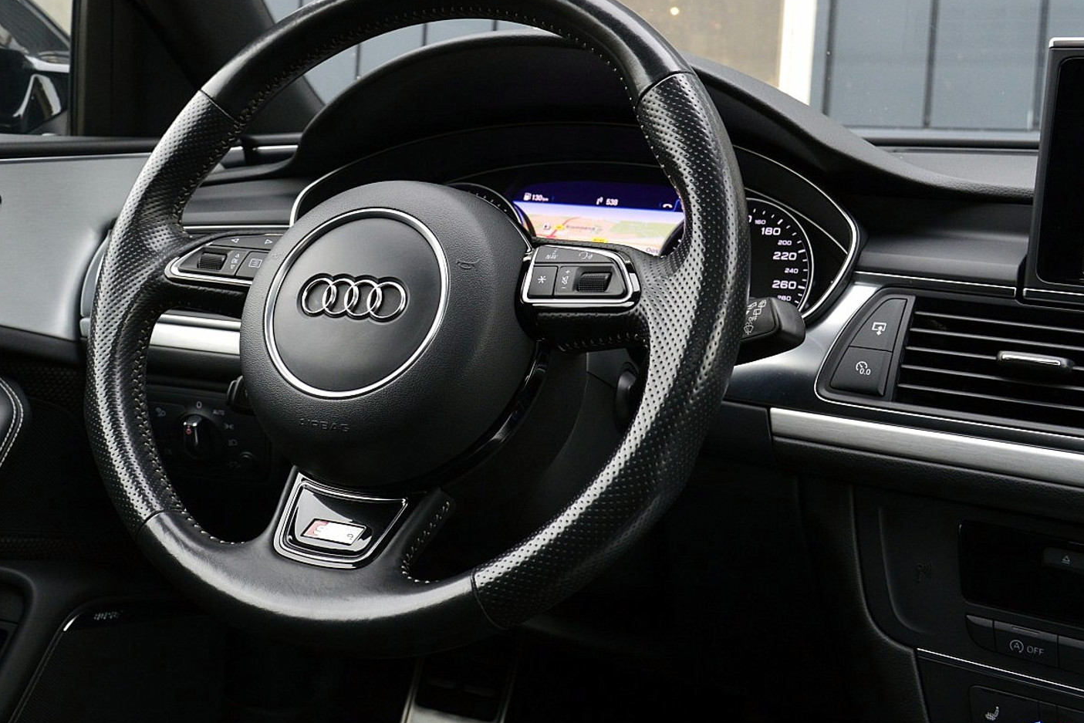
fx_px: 1235
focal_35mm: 41
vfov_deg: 32.4
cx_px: 382
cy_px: 245
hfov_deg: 46.8
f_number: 6.3
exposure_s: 1/60
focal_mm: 20
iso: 800
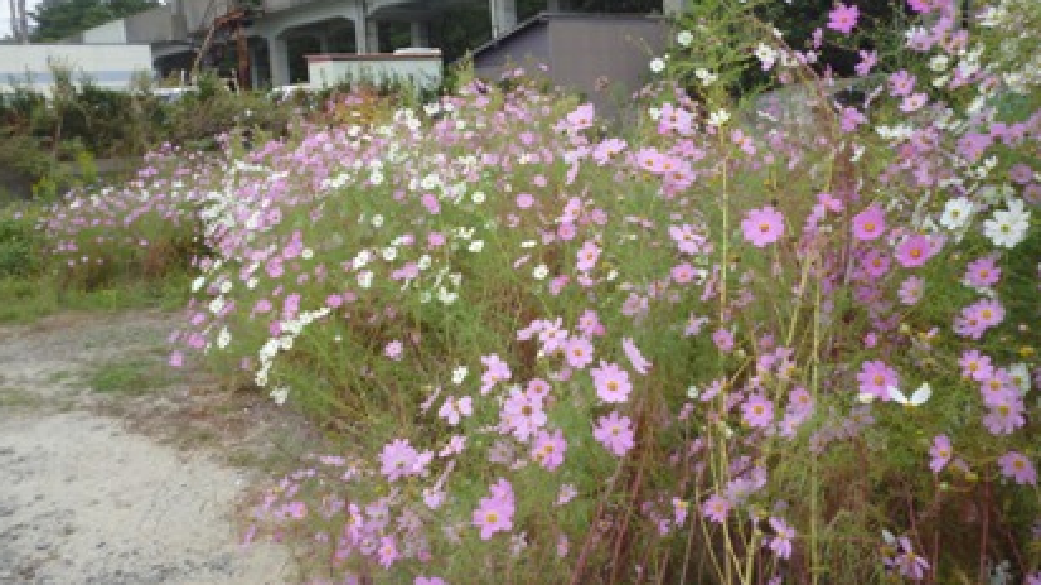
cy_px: 213
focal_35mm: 31
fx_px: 855
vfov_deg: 37.5
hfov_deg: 62.6
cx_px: 517
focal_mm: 5
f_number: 3.1
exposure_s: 1/400
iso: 100
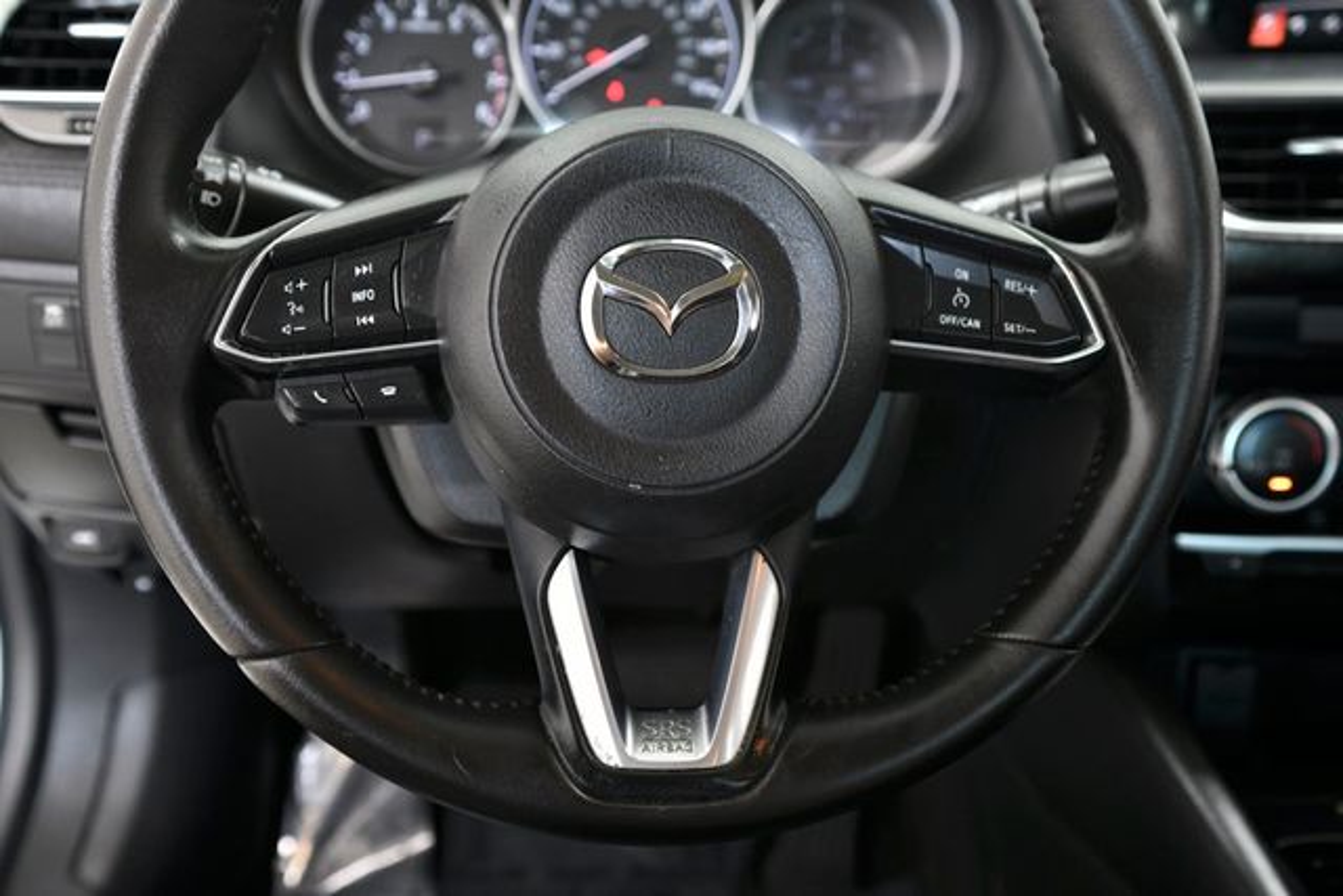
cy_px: 448
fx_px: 1716
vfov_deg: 29.3
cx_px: 672
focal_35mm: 46
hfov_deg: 42.7
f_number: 4.5
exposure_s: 1/100
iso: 1000
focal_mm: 46
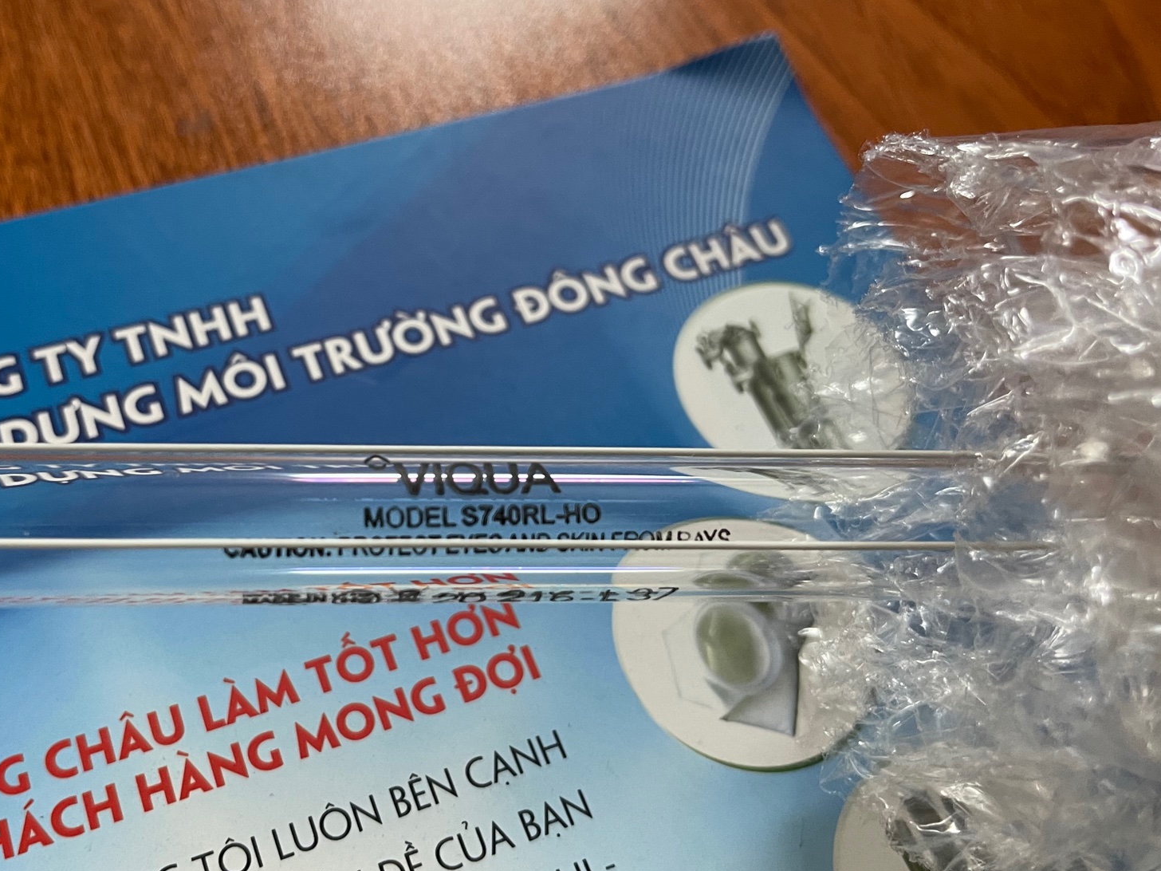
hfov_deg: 50.8
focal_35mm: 36
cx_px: 427
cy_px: 424
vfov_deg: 39.7
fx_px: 1207
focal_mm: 5.1
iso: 200
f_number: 1.6
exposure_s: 1/50
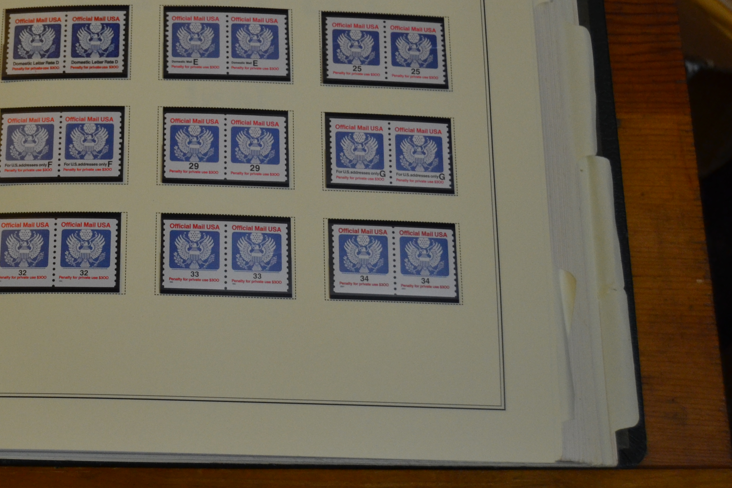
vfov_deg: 20.4
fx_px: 1342
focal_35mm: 66
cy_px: 115
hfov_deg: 29.4
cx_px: 89
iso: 800
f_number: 3.8
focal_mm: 24
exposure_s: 1/60
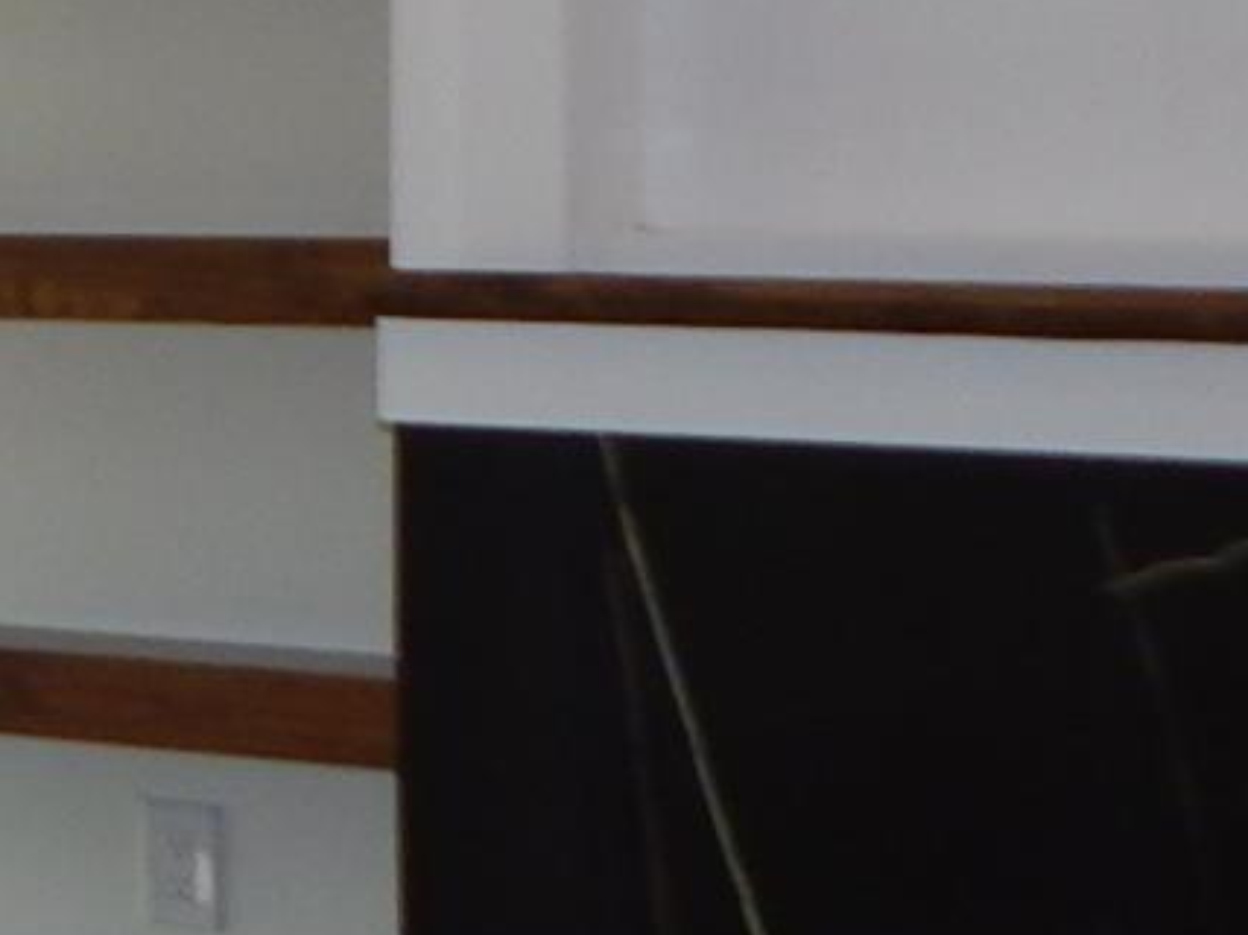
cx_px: -1833
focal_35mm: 117
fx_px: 4217
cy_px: 0
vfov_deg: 12.5
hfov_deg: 12.7
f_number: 3
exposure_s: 1/60
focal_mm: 4
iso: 125
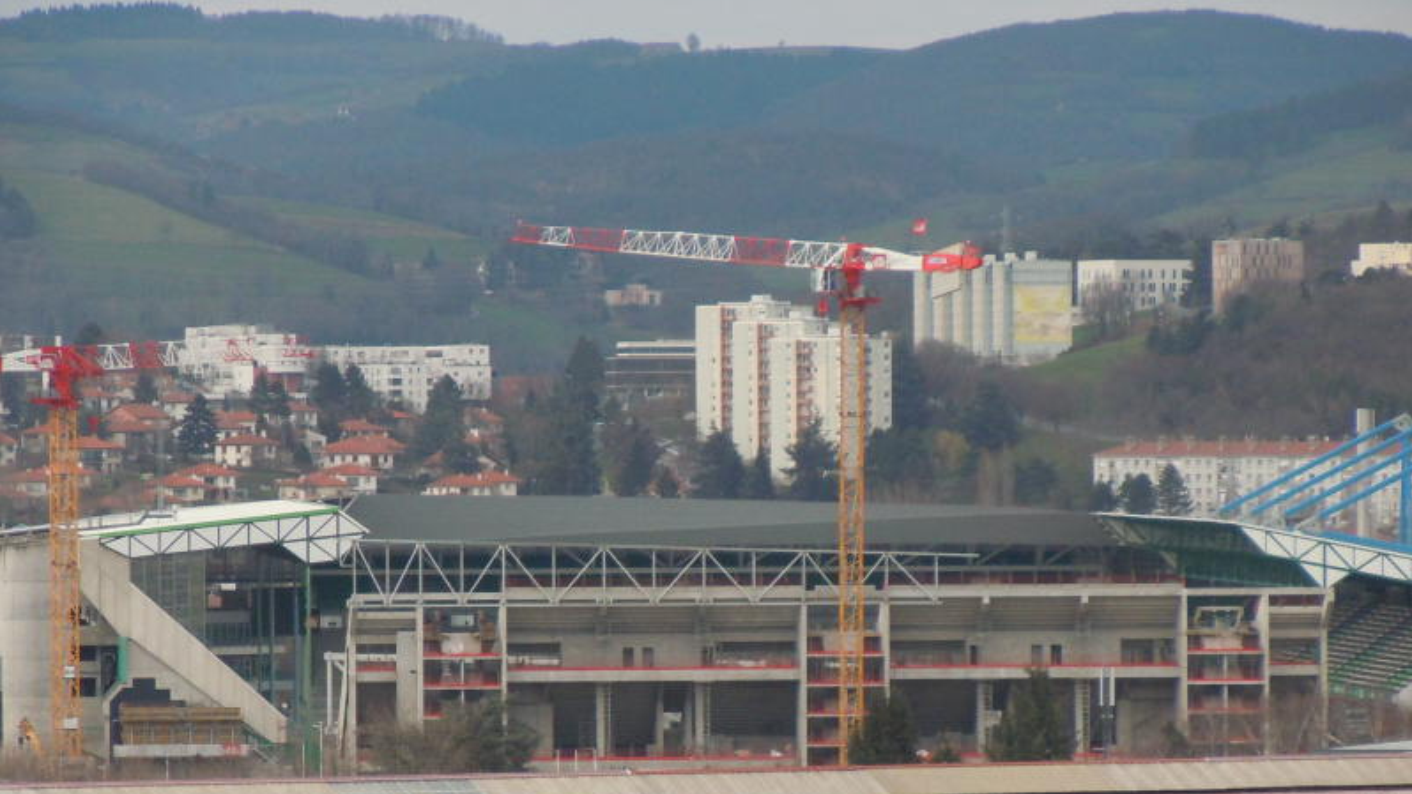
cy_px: 621
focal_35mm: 306
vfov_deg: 4.0
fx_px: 11458
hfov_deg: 7.1
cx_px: 751
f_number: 4.8
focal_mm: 41.2
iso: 400
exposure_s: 1/160
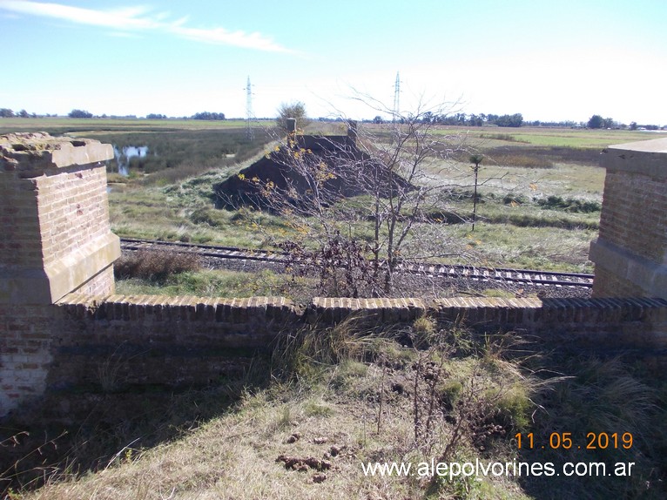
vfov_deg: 49.7
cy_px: 250
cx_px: 334
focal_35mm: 28
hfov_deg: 63.5
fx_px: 539
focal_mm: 4
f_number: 5.4
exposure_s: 1/200
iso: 80
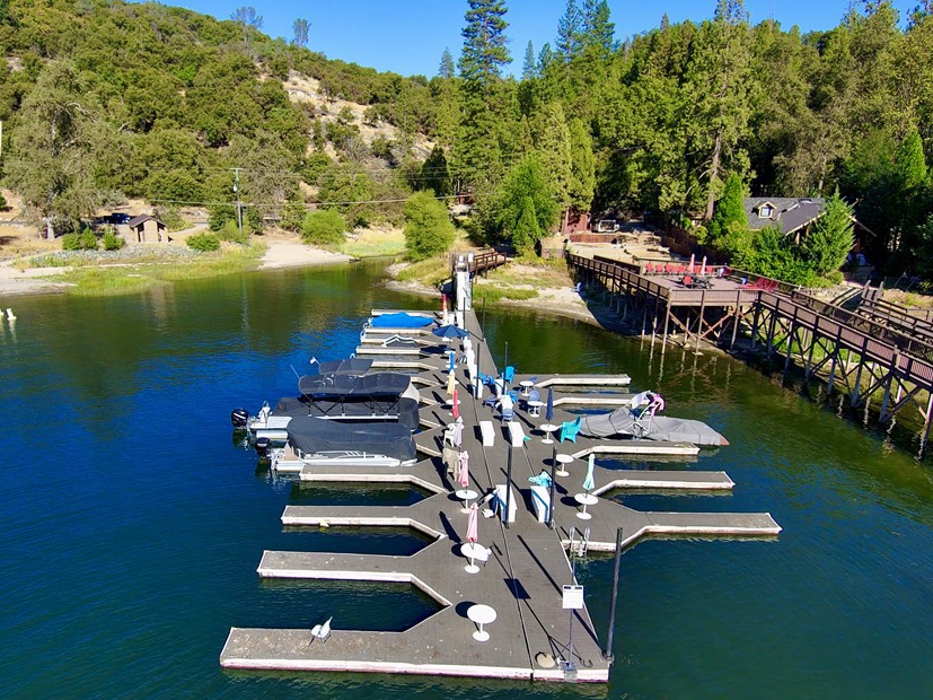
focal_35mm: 26
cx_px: 391
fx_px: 701
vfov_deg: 52.9
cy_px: 390
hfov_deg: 66.9
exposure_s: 1/947
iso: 100
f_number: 2.8
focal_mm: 3.7
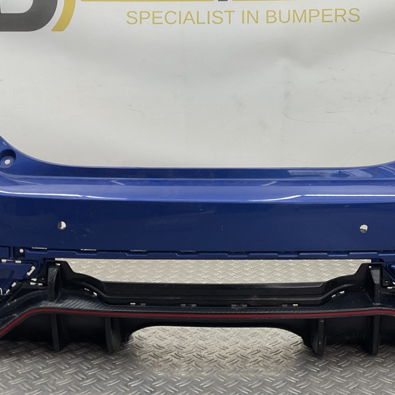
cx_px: 228
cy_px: 143
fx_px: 645
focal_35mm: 50
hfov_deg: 34.0
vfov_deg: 33.8
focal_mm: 3
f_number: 1.8
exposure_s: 1/120
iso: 25
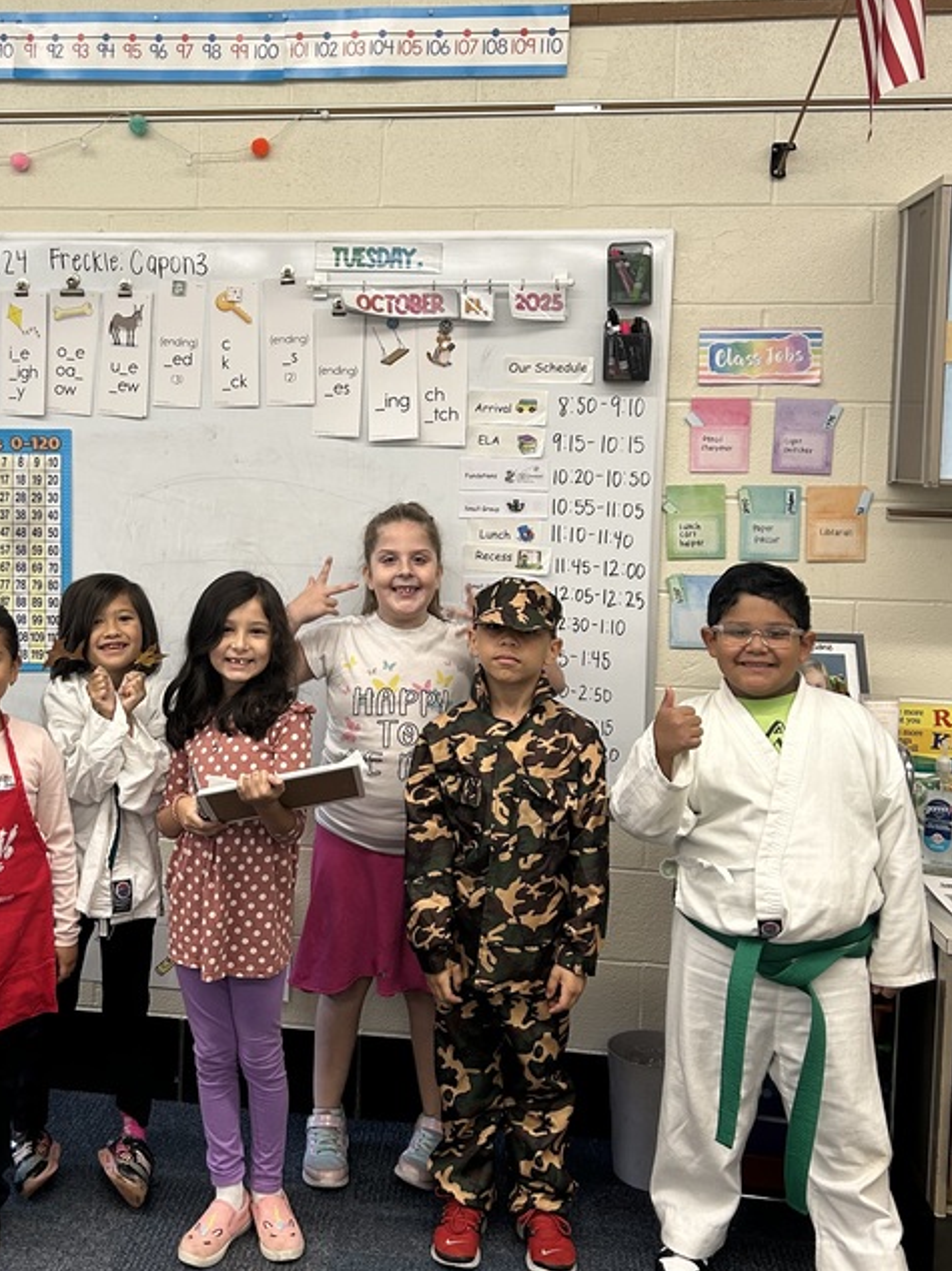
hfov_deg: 33.6
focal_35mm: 42
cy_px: 535
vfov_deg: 44.7
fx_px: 1541
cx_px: 234
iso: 80
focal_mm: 5.7
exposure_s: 1/60
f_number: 1.5
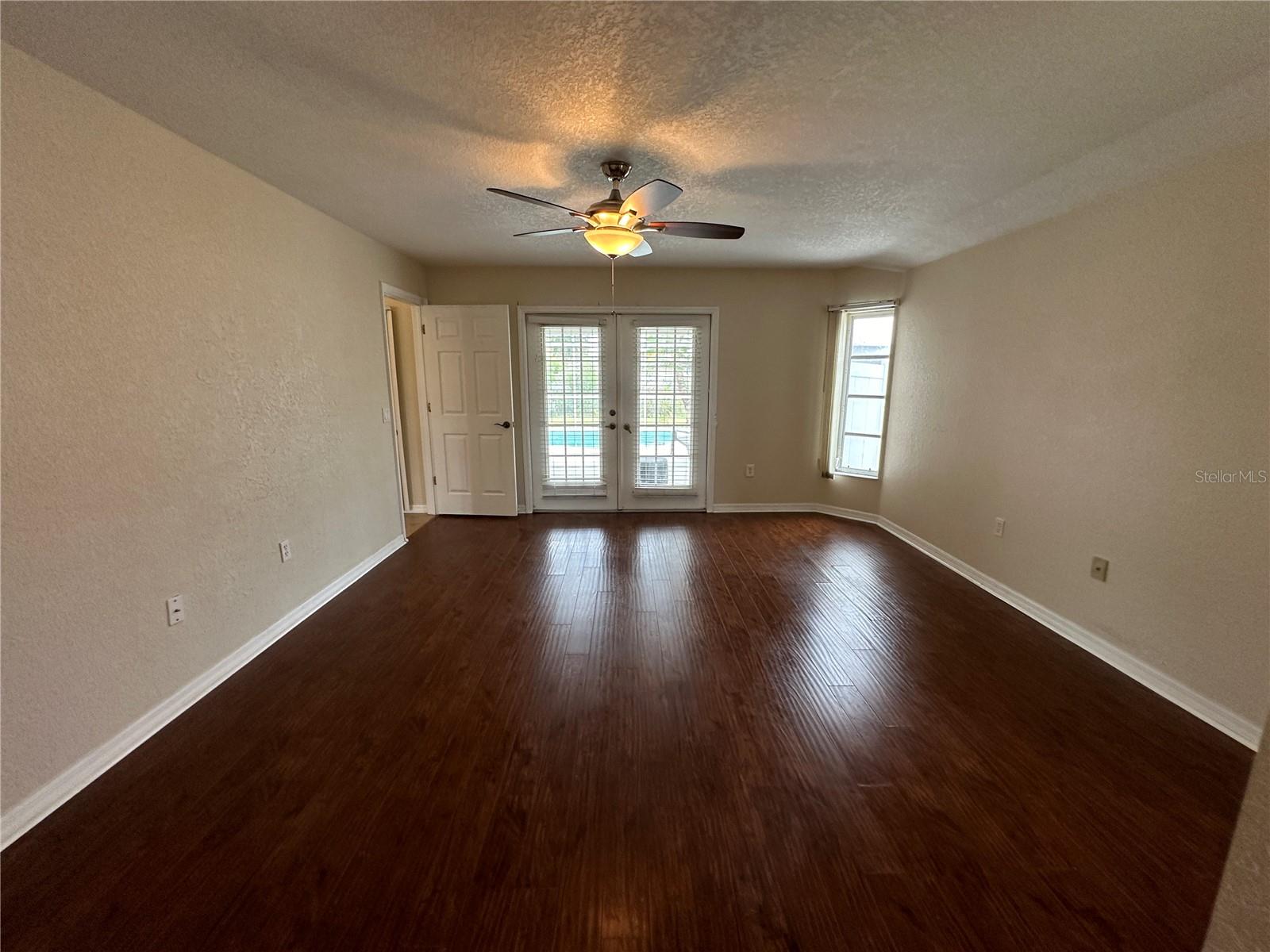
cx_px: 635
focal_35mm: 14
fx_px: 514
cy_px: 476
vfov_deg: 85.7
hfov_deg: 102.1
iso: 200
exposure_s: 1/60
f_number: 2.2
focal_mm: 2.22
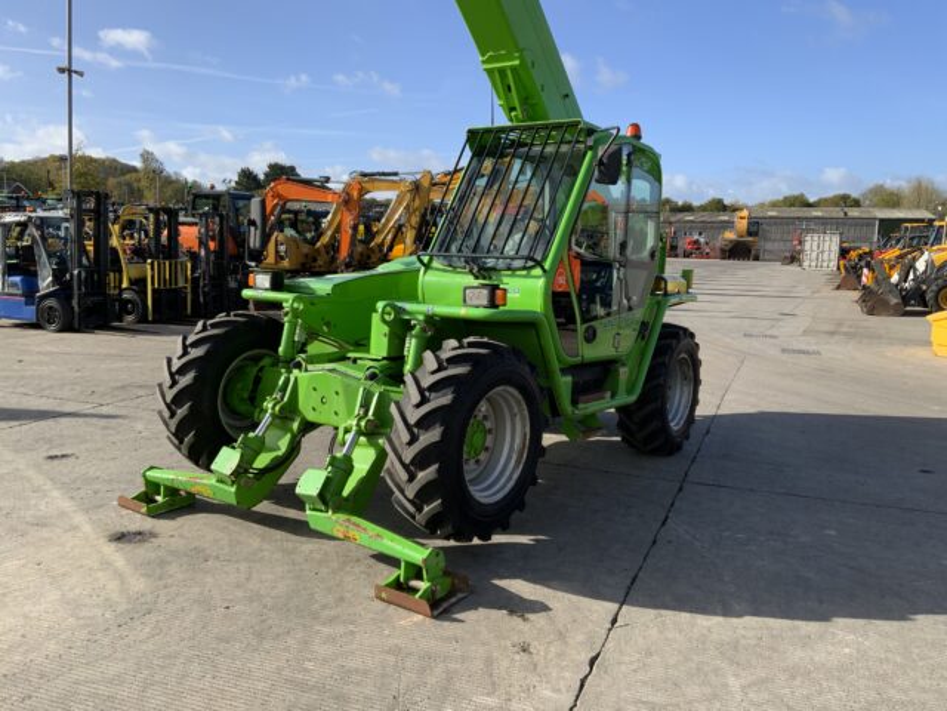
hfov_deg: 61.7
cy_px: 356
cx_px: 474
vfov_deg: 48.2
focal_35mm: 29
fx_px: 793
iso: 16
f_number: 1.8
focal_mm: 3
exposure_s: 1/1412
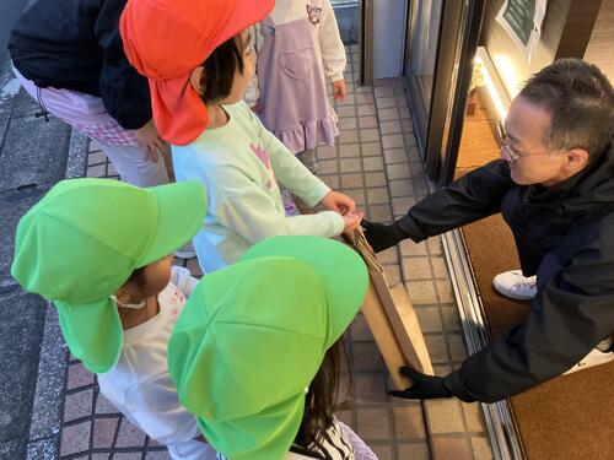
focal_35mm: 28
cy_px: 230
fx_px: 497
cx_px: 307
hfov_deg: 63.4
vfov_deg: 49.7
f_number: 1.8
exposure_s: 1/50
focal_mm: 3.99
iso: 250
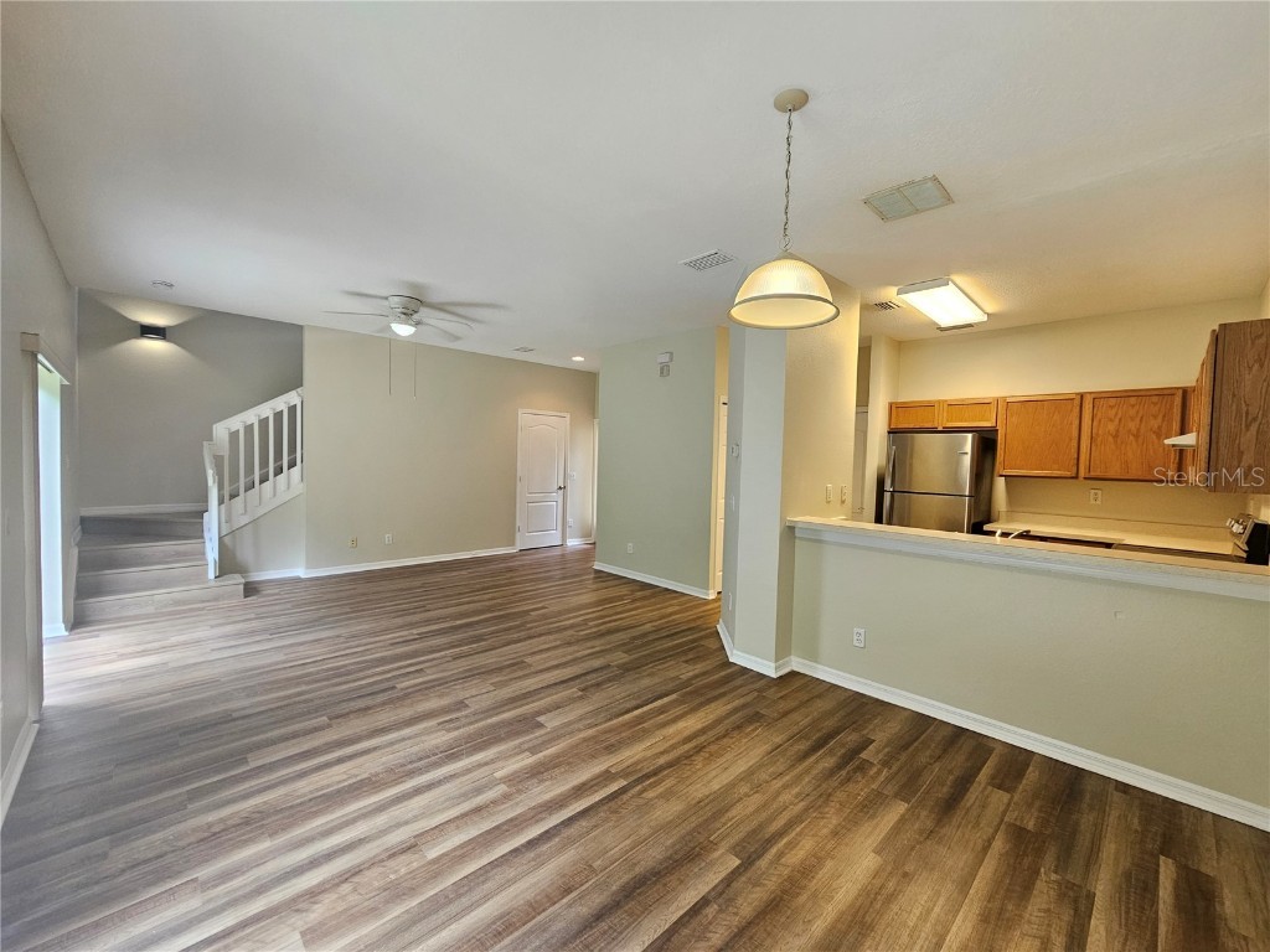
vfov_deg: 89.9
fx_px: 477
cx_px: 635
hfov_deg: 106.2
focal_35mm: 13
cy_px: 476
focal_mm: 2.2
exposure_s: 1/60
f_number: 2.2
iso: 160
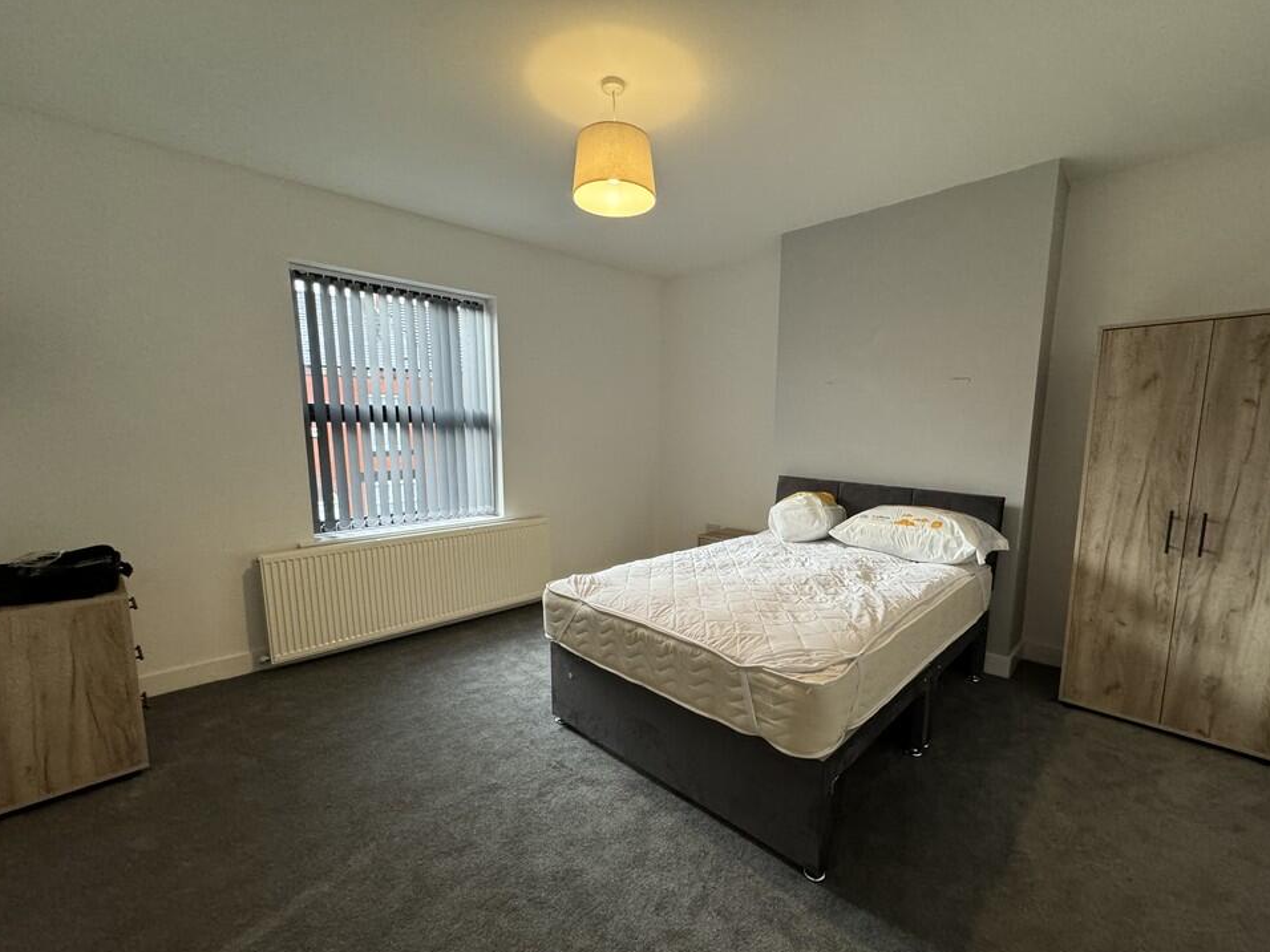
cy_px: 505
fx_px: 550
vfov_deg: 81.7
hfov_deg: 98.1
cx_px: 667
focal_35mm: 15
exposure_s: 1/100
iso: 320
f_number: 2.2
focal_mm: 2.22
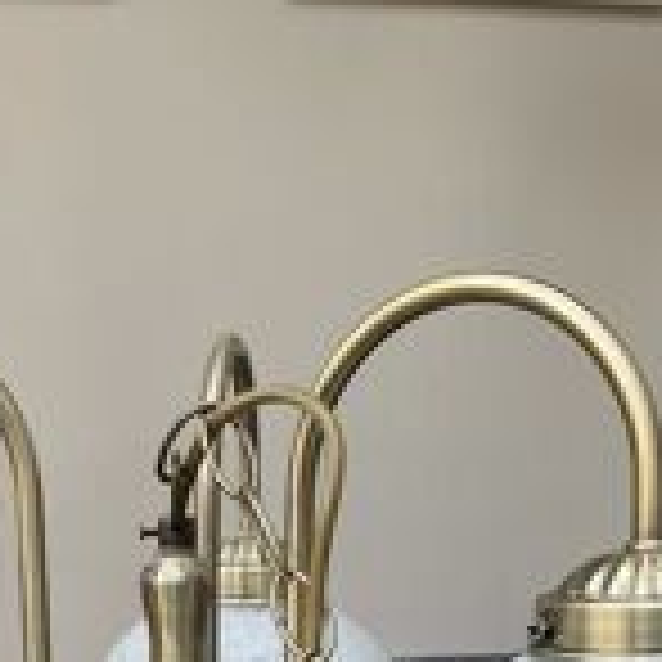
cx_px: 167
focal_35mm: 75
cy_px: 806
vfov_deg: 21.3
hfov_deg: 22.8
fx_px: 1623
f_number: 1.8
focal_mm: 4.25
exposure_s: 1/121
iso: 40
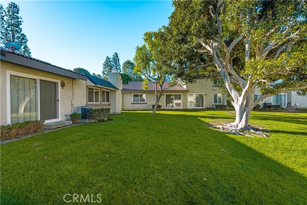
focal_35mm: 17
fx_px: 145
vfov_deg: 70.5
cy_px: 102
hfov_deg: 93.3
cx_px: 154
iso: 100
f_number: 5.6
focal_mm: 17
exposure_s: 1/250
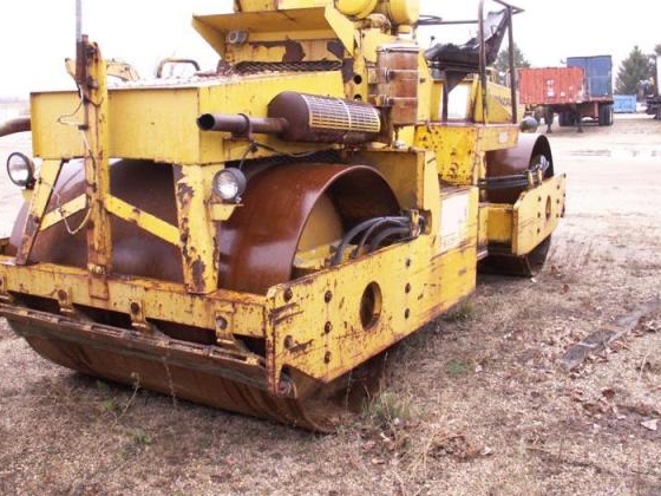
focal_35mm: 40
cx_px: 315
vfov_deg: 35.9
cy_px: 227
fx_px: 764
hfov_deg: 46.8
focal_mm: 5.86
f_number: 2.8
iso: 80
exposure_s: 1/40
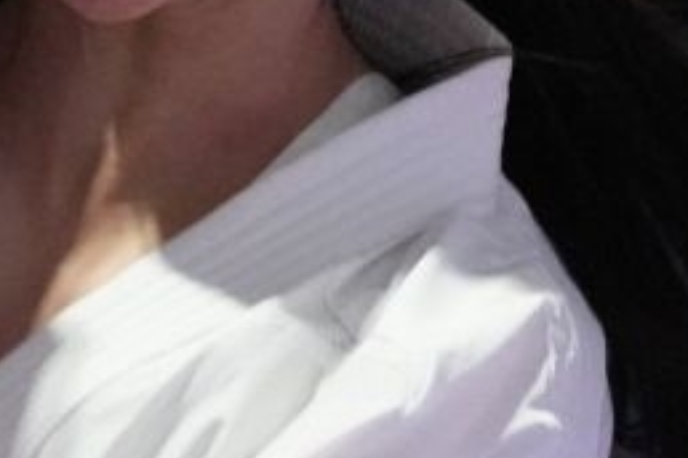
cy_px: 541
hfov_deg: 1.5
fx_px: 26218
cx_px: 224
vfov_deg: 1.0
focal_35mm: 1372
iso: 10000
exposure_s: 1/800
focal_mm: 197
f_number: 2.8
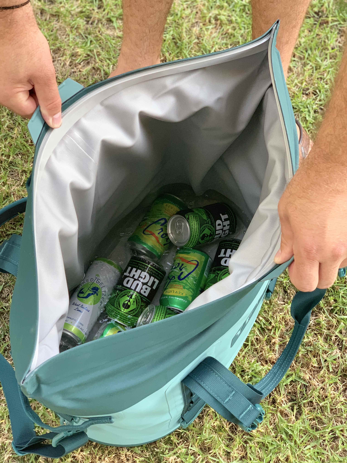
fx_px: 695
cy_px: 232
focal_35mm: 52
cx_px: 174
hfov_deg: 28.0
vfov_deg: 36.8
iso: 125
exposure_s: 1/60
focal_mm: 6
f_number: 2.4
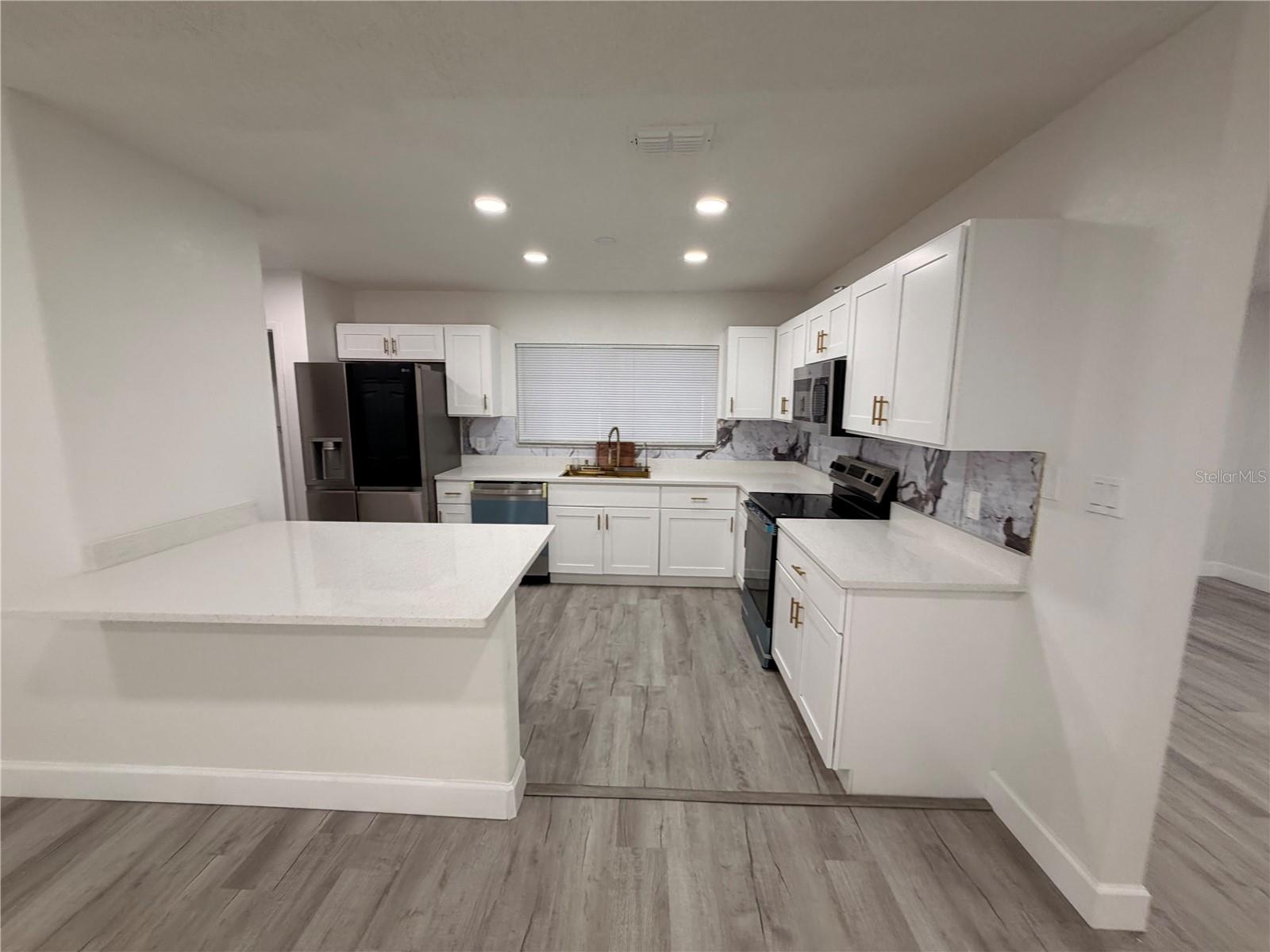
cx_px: 635
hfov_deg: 102.1
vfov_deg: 85.7
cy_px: 476
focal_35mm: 14
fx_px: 514
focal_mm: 2.22
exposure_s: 1/120
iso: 160
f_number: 2.2
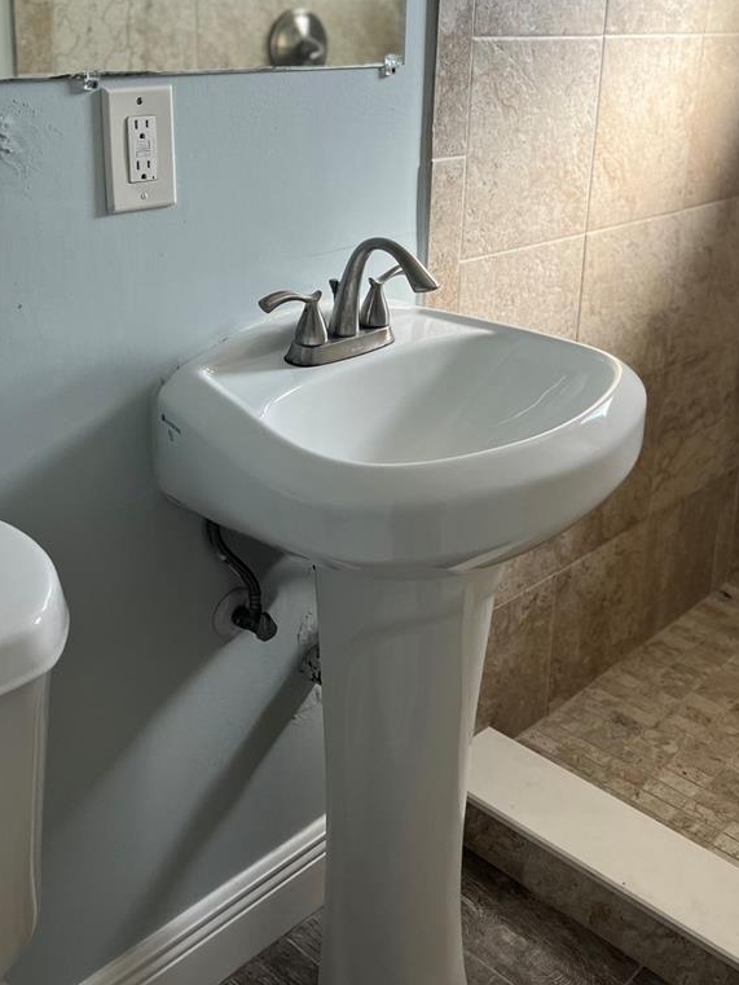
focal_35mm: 41
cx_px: 459
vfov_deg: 45.0
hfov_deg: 35.0
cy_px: 313
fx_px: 1167
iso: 64
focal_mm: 5.1
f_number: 1.6
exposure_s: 1/121
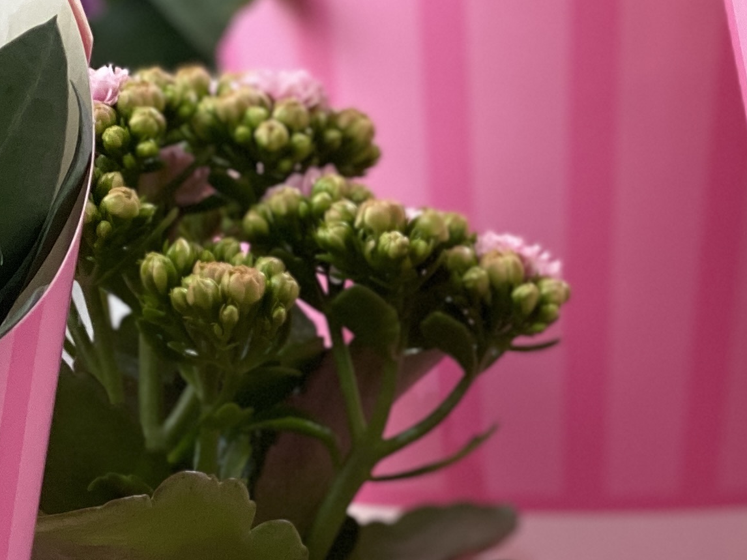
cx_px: 478
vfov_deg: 8.1
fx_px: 3948
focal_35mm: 183
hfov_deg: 10.8
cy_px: 523
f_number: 2
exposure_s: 1/100
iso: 100
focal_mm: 6
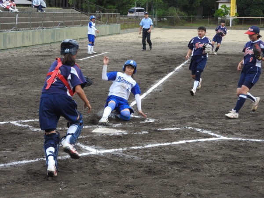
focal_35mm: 85
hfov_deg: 23.0
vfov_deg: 17.4
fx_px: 648
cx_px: 132
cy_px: 99
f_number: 4.5
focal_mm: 15.2
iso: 100
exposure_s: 1/250
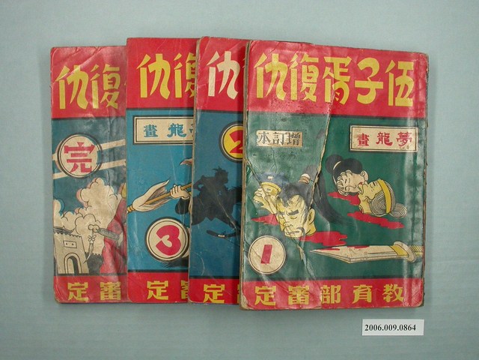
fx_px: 623
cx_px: 240
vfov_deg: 32.2
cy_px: 180
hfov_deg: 42.1
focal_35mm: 45
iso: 200
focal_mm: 9.3
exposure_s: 1/30
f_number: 5
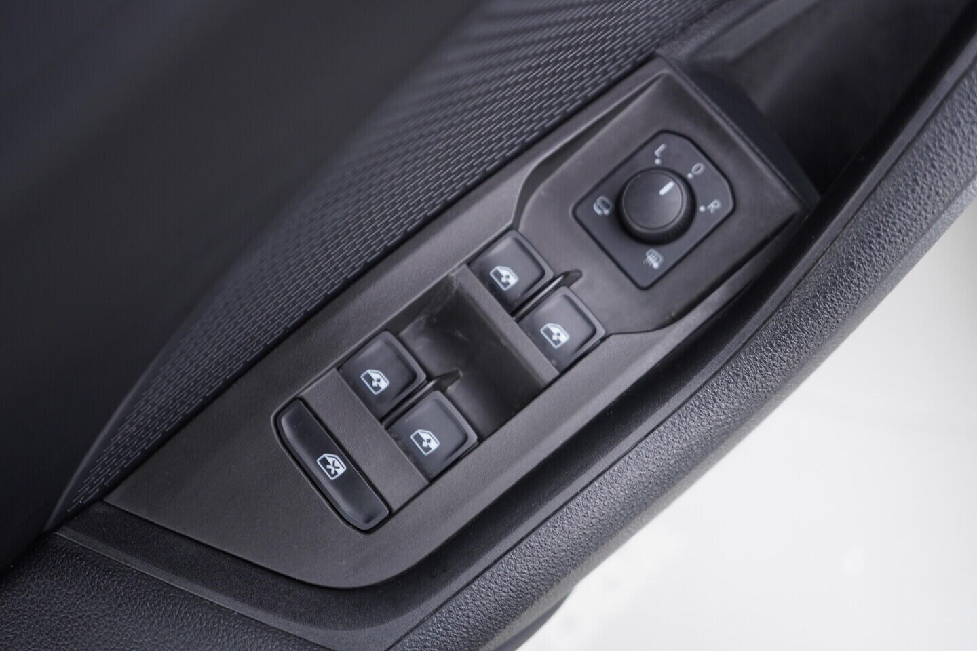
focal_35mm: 36
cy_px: 326
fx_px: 977
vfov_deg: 36.9
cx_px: 488
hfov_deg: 53.1
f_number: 2.8
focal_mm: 24
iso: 250
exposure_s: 1/40
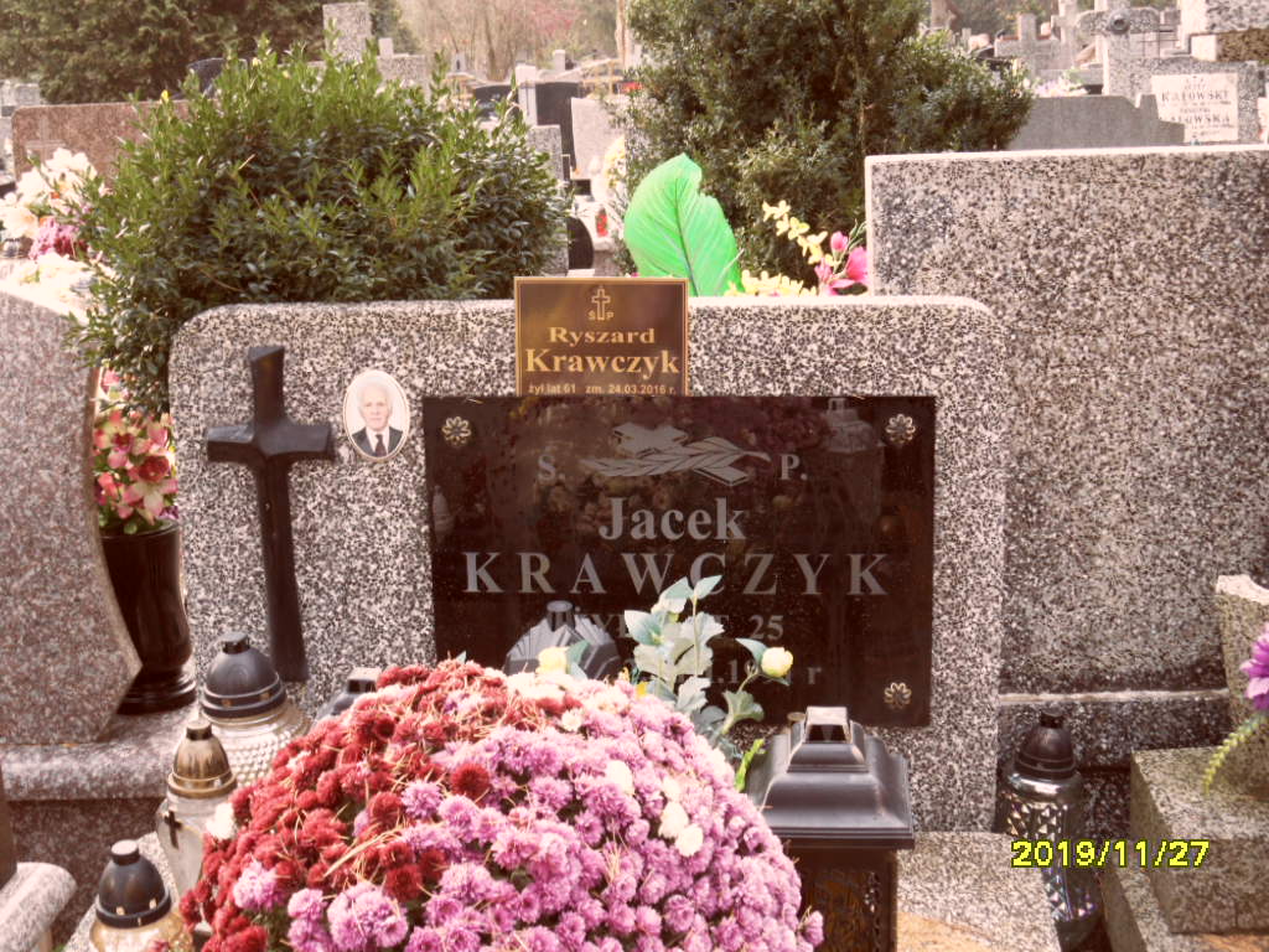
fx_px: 1833
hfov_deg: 38.2
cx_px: 634
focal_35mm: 50
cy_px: 476
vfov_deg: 29.1
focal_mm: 8.2
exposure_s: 1/45
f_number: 3.8
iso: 100
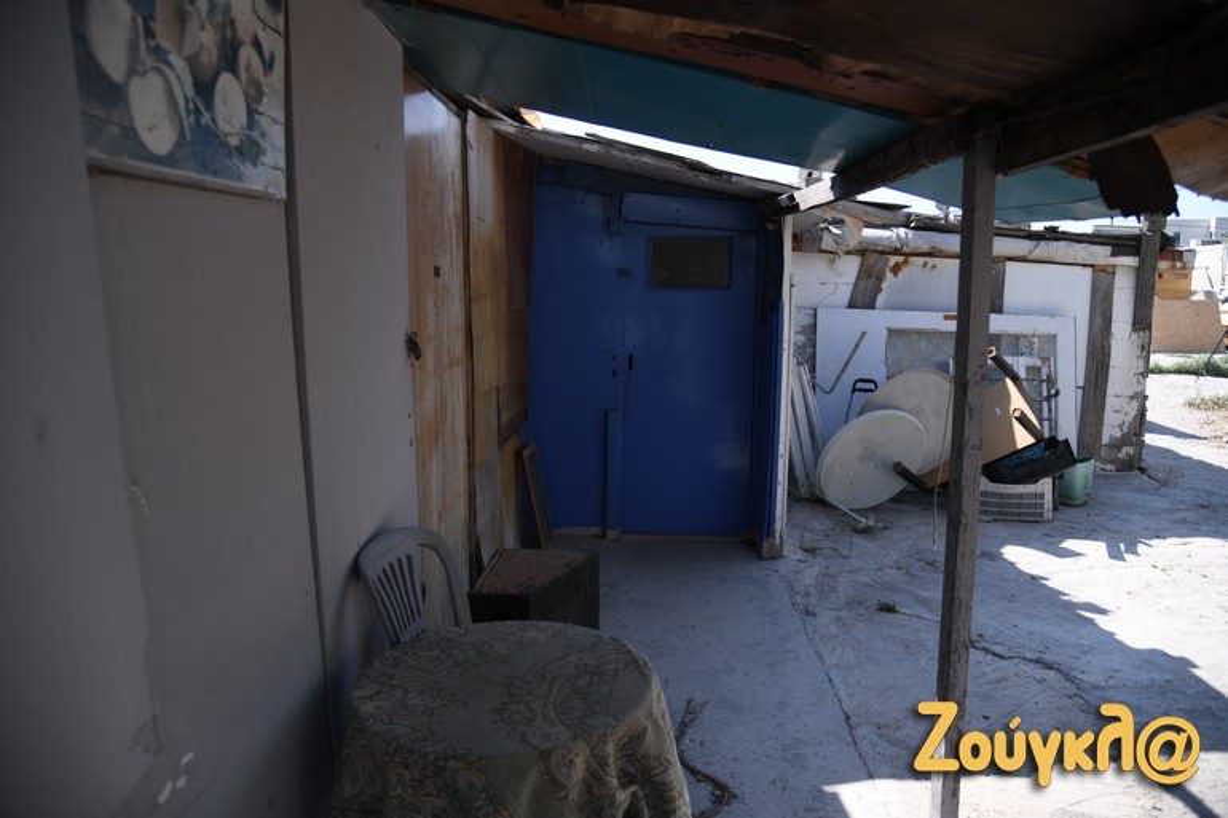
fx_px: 818
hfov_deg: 73.8
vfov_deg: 53.1
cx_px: 614
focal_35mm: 24
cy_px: 409
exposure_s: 1/1250
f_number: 4
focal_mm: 24
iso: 320
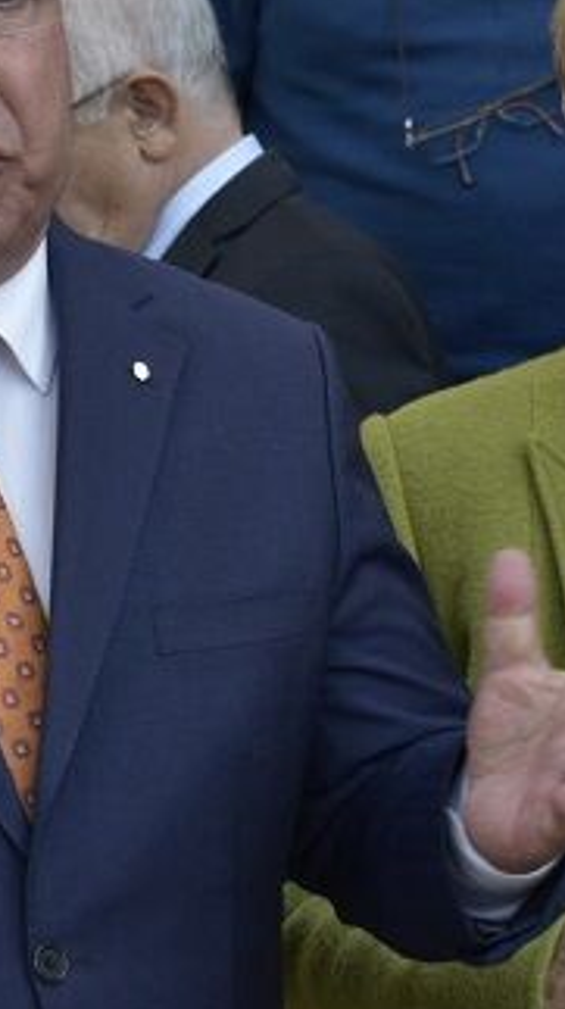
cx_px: -172
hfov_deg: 6.8
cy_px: 258
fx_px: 4682
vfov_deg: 12.3
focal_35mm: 175
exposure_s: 1/250
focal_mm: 45
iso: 450
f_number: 5
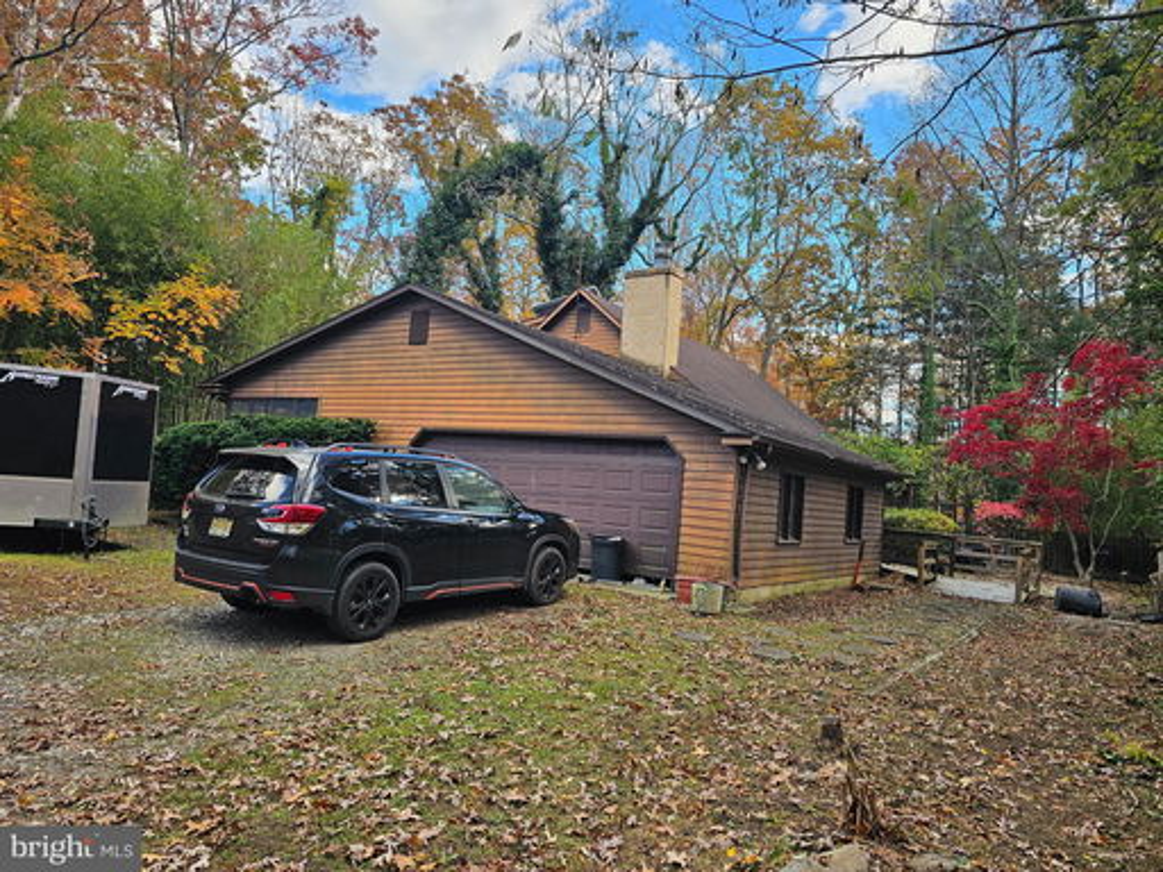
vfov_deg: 58.9
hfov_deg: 73.9
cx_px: 582
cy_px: 436
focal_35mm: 23
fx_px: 773
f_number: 1.7
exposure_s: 1/180
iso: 20
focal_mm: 6.3
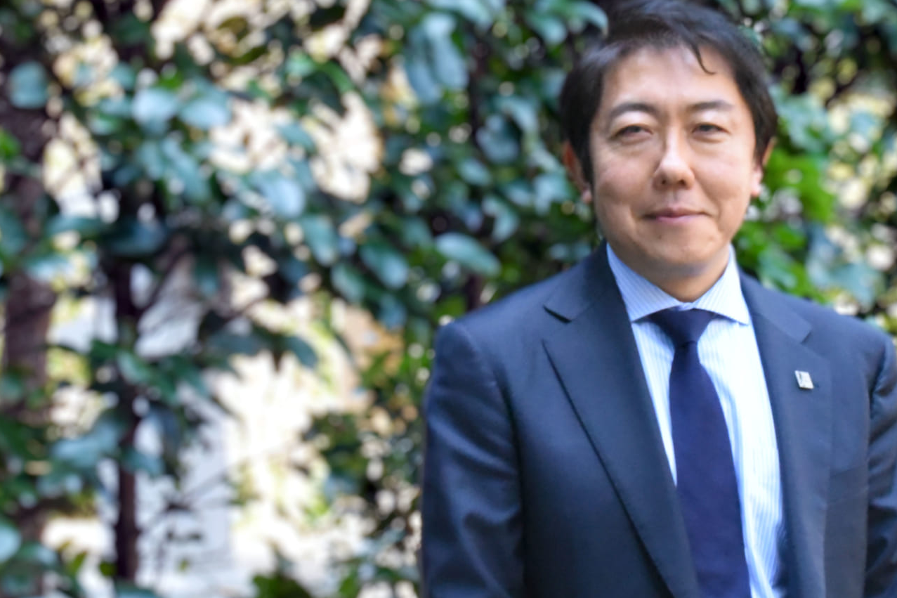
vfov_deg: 8.3
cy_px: 216
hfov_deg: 12.4
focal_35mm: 165
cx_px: 756
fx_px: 4110
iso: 16000
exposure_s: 1/100
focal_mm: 78
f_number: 18
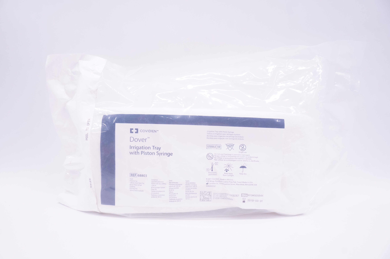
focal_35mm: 27
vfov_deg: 47.8
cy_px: 130
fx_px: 292
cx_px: 195
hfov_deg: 67.4
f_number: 9
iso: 800
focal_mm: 18
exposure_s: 1/50
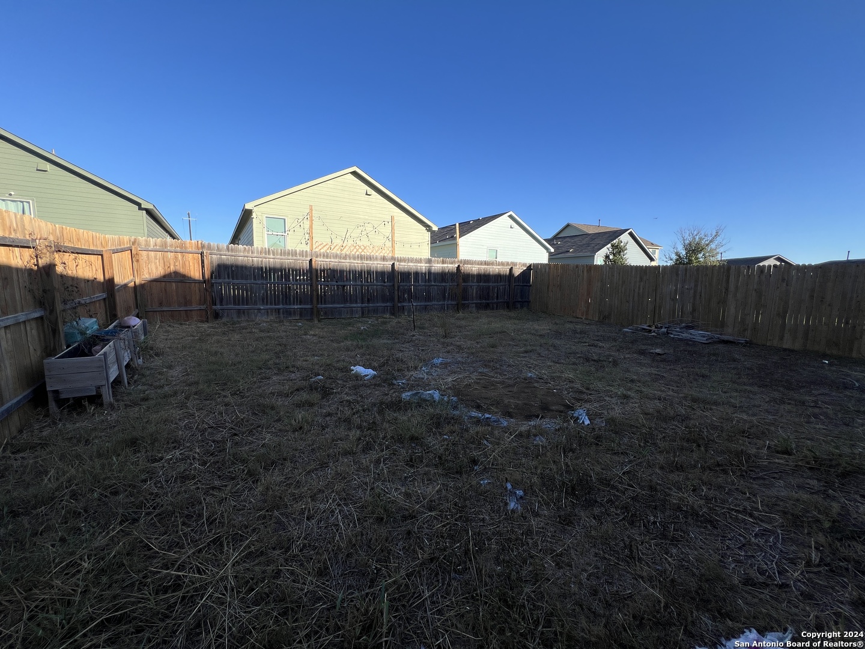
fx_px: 325
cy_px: 324
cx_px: 432
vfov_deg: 89.9
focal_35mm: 13
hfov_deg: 106.2
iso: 32
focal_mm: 1.57
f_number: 1.8
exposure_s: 1/1206
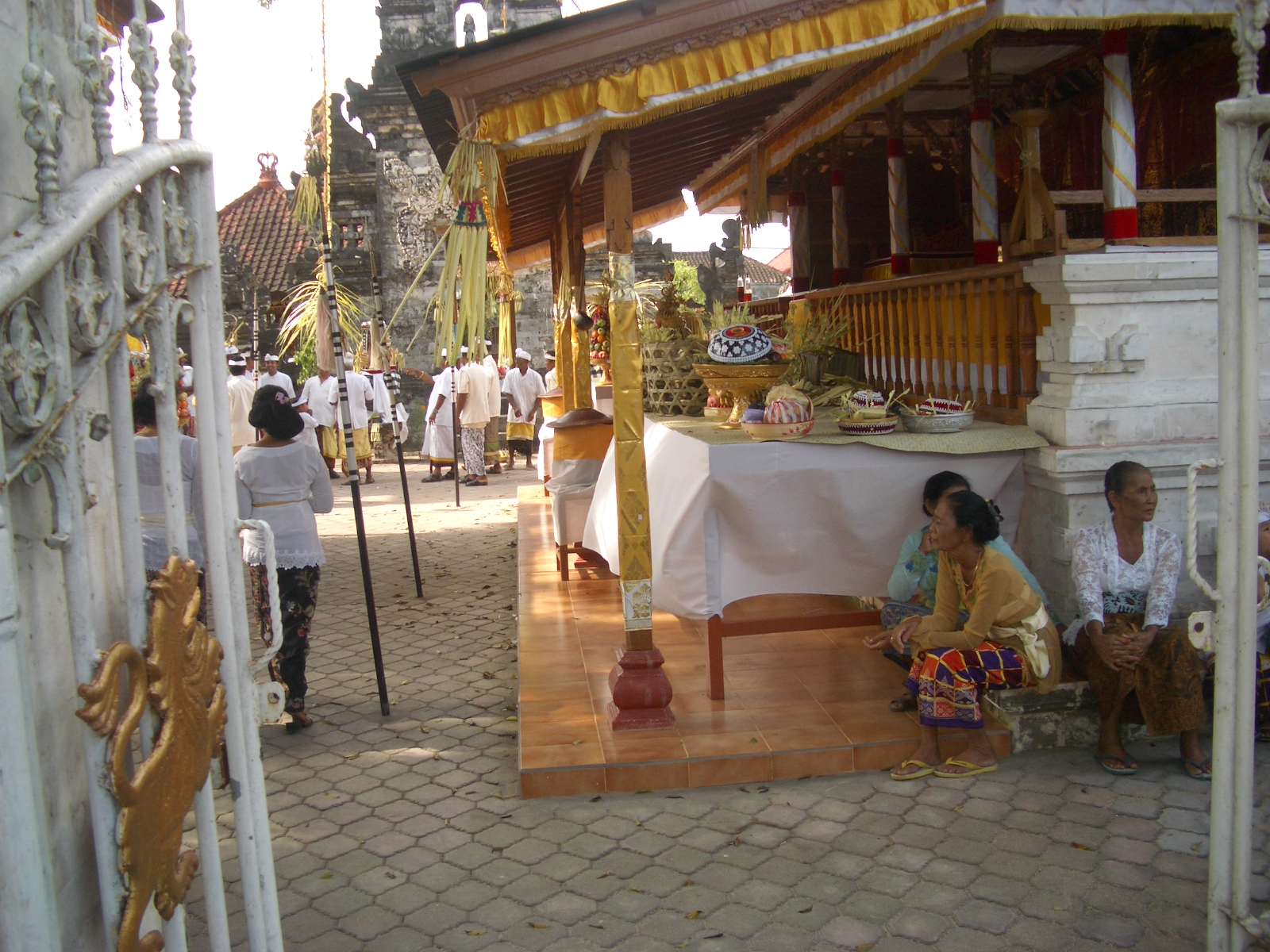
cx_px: 635
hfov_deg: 52.6
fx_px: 1284
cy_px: 476
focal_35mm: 35
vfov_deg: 40.7
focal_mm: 5.8
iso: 50
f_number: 2.6
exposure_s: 1/320
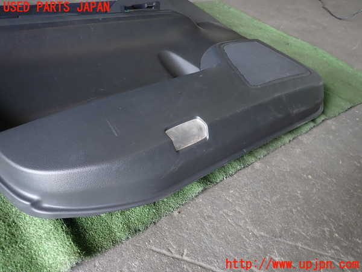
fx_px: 261
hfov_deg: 69.4
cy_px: 136
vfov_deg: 54.9
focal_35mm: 25
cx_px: 181
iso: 125
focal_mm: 4.5
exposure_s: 1/60
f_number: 2
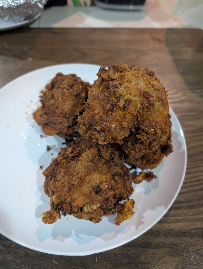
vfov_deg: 71.5
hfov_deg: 56.9
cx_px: 102
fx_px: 187
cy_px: 134
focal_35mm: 24
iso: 1166
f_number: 1.68
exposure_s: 1/120
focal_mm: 6.9
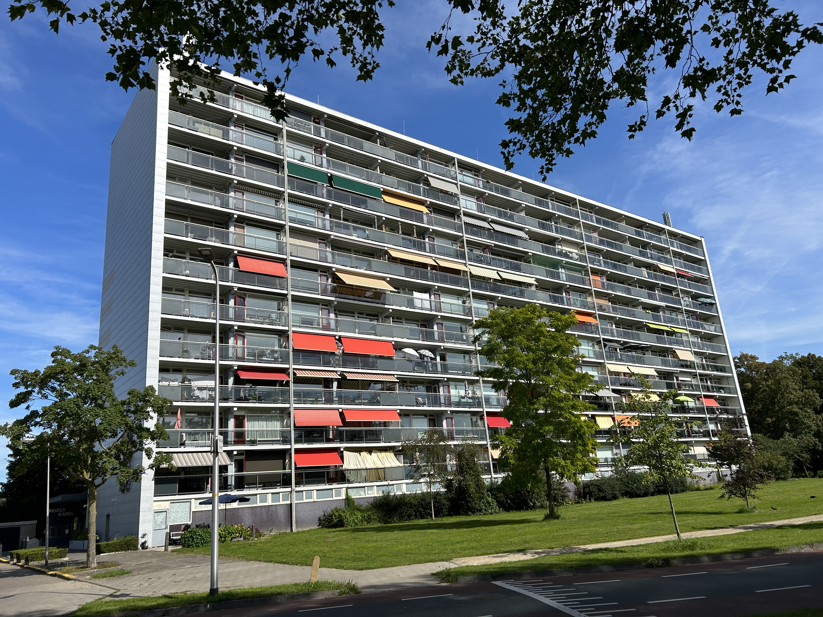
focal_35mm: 26
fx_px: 618
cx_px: 412
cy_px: 308
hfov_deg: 67.3
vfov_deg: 53.1
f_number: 1.5
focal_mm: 5.7
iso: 50
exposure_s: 1/4444
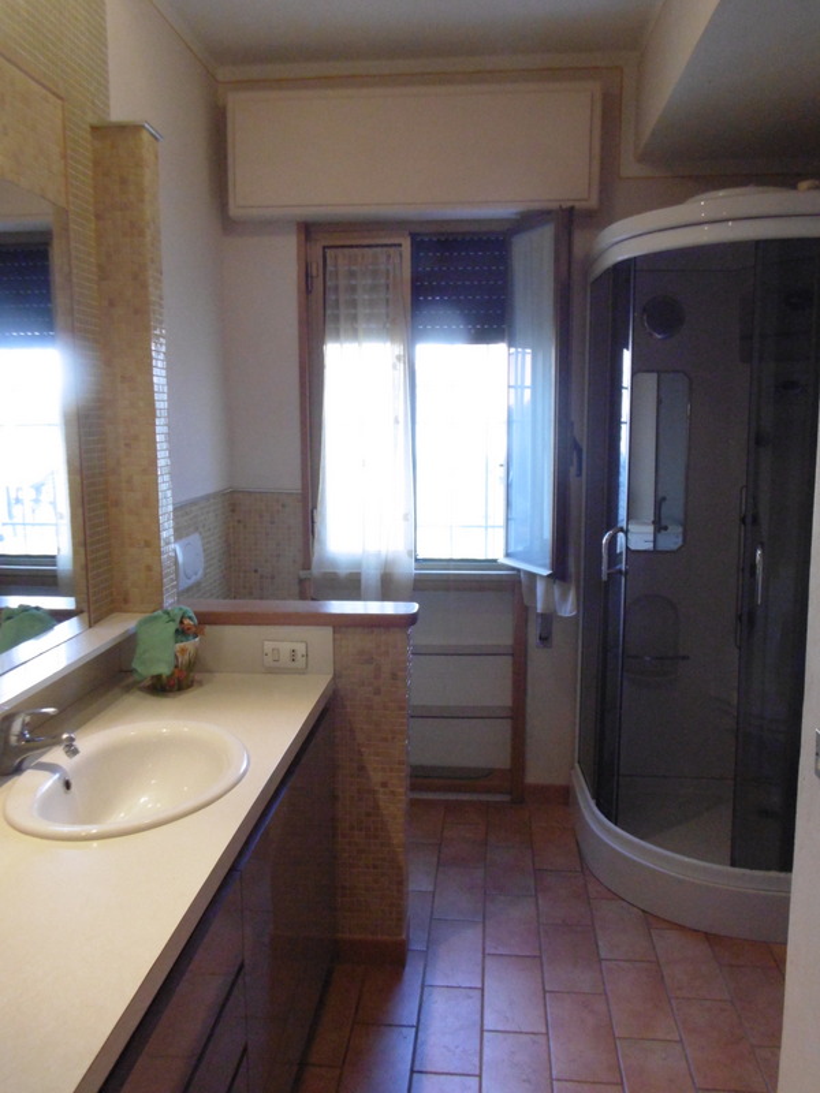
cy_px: 546
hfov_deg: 48.2
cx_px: 410
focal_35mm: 29
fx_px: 916
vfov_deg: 61.7
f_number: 3.2
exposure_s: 1/60
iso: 320
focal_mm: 5.3
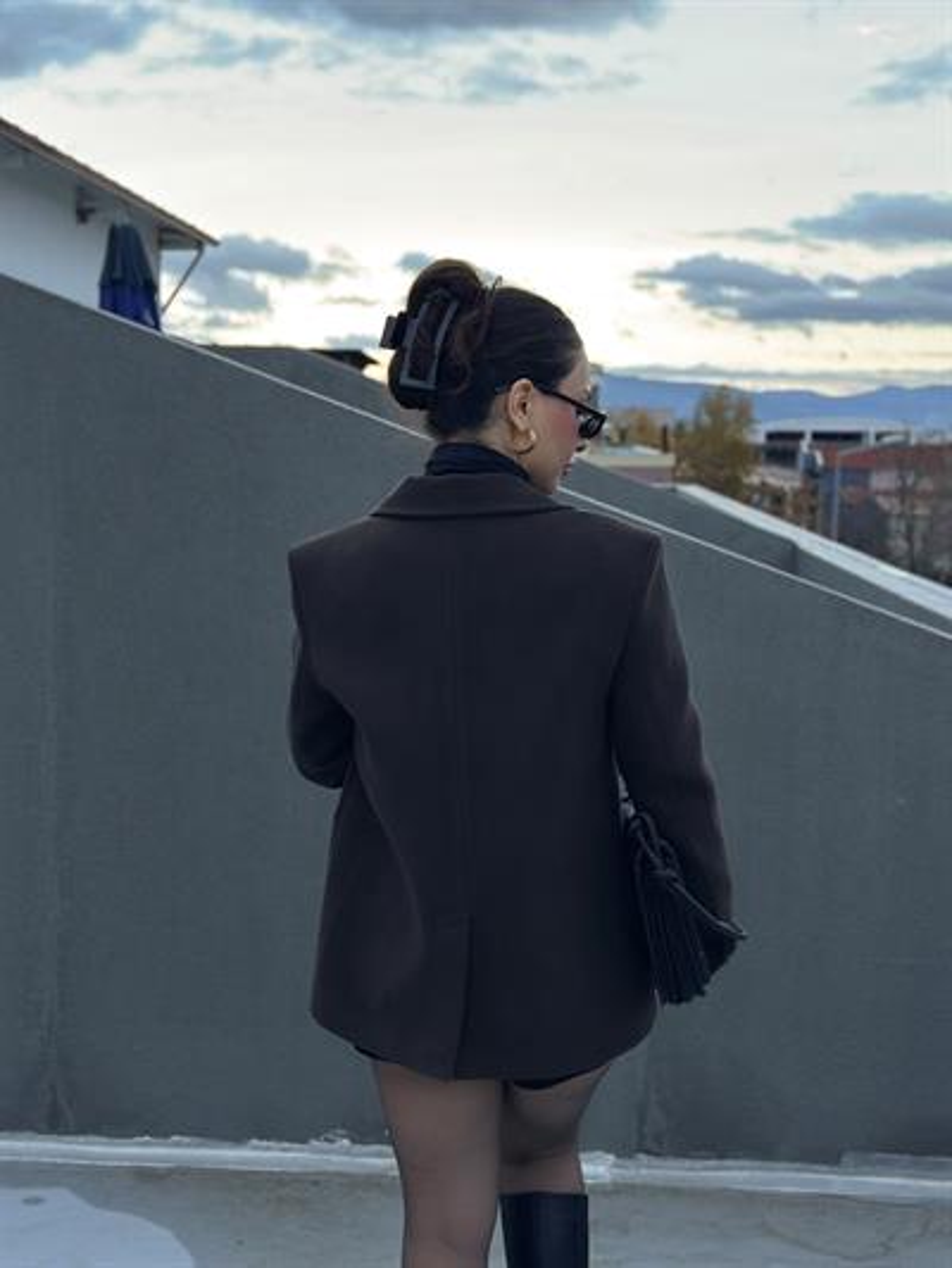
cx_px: 476
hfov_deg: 30.3
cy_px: 634
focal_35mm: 48
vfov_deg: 39.6
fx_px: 1759
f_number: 1.8
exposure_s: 1/60
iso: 125
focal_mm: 6.86
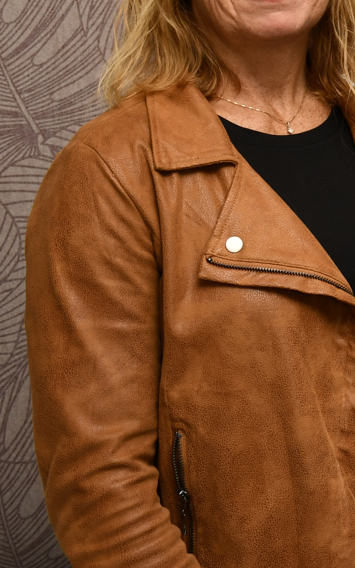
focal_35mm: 113
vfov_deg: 18.1
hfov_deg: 10.4
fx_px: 1750
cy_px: 52
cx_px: 774
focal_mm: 27
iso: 200
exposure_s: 1/200
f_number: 6.3
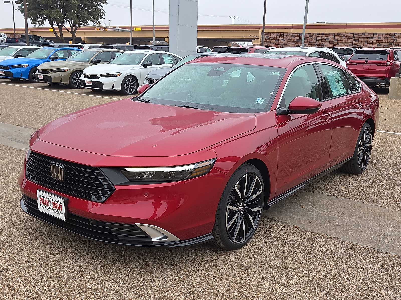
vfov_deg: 38.7
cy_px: 150
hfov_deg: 50.1
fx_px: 429
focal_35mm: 37
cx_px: 200
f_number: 1.8
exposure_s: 1/667
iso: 76
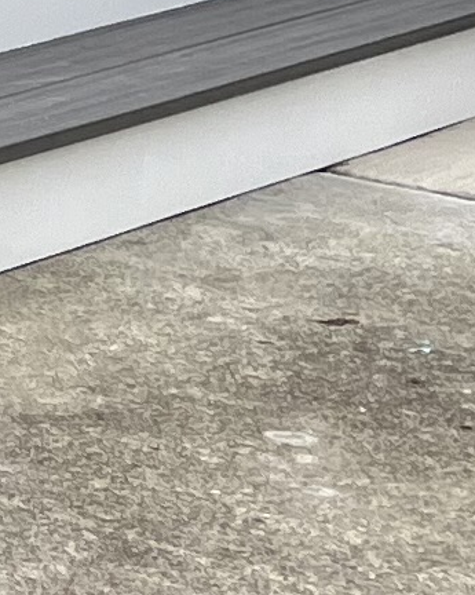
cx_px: -1302
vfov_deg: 7.7
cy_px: -671
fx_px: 4169
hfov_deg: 5.7
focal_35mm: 237
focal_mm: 5.7
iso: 50
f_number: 1.5
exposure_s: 1/658
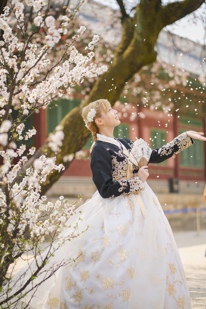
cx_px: 103
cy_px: 154
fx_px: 730
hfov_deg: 16.1
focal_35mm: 85
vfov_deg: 23.9
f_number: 2.2
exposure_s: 1/1250
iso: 125
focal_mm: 85
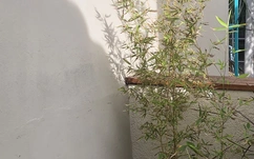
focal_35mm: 54
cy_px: 132
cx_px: 193
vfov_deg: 23.5
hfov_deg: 36.6
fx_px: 374
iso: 20
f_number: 1.8
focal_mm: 4
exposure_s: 1/578
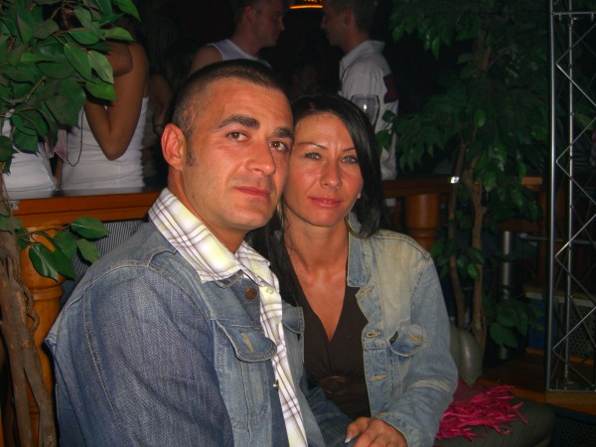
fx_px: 654
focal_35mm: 38
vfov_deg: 37.7
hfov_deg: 49.0
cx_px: 298
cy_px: 224
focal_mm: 7.9
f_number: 2.8
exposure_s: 1/60
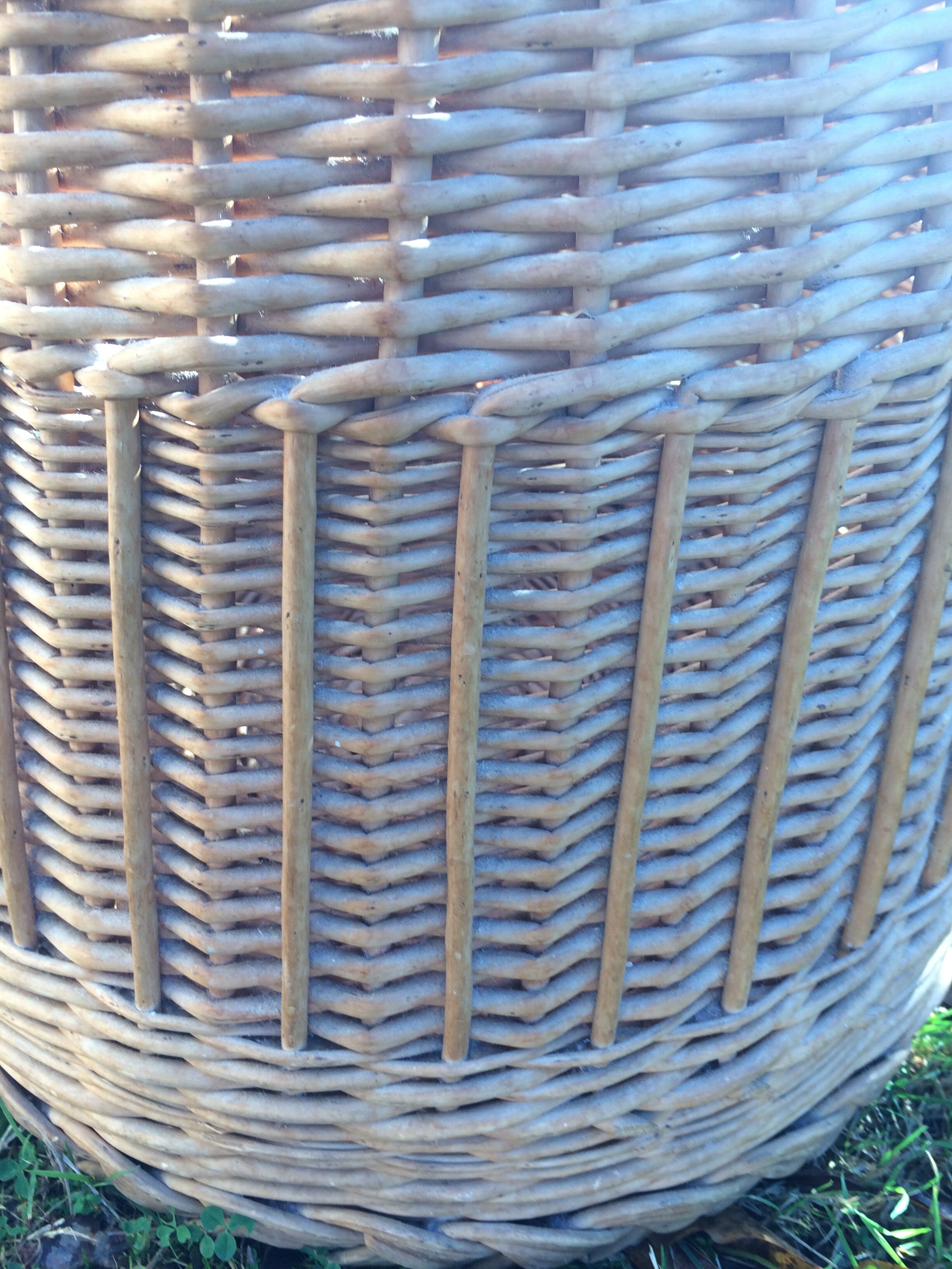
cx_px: 476
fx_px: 1063
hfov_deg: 48.2
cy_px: 634
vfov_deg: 61.7
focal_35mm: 29
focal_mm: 4.15
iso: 32
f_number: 2.2
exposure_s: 1/100
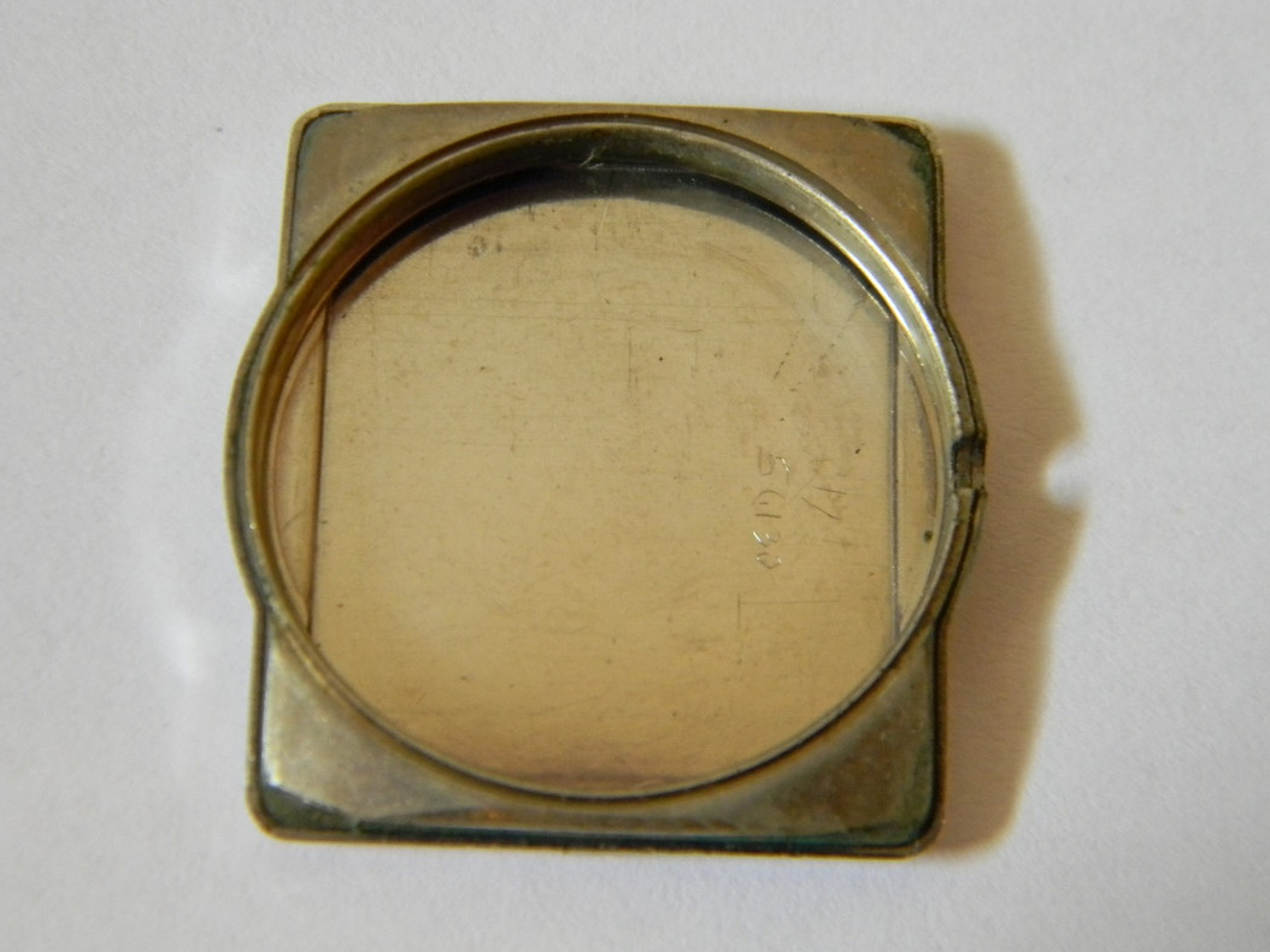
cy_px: 474
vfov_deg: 17.6
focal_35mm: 84
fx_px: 3083
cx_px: 634
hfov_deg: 23.3
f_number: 4.5
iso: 400
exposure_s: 1/15.3
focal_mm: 15.1
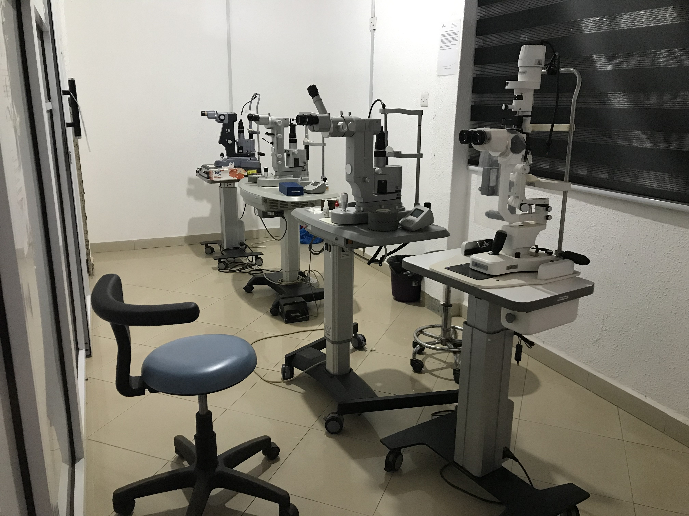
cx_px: 344
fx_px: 557
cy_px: 258
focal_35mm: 28
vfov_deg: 49.7
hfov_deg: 63.4
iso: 100
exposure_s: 1/17
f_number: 1.8
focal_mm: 3.99
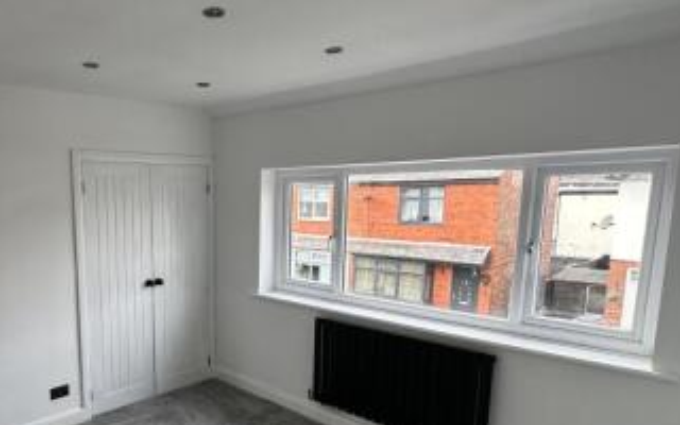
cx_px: 192
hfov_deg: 65.3
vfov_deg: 45.5
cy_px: 275
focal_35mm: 27
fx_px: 500
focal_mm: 2.22
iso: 40
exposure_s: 1/99
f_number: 2.2
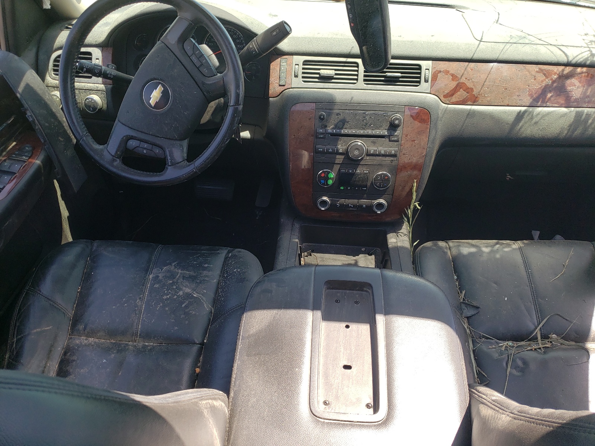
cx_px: 298
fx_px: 447
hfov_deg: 67.3
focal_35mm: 26
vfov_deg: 53.1
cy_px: 223
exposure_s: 1/500
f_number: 1.5
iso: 50
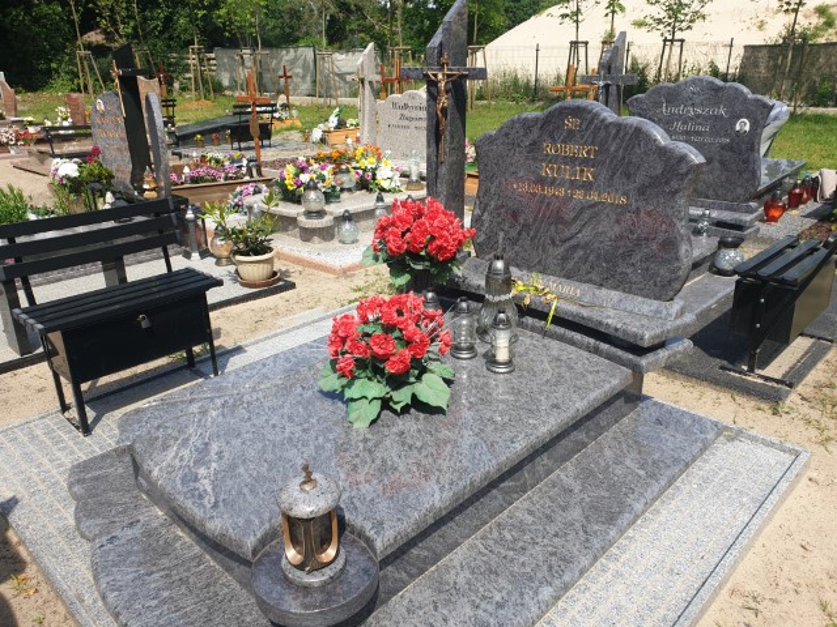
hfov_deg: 67.3
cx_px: 418
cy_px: 314
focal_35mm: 26
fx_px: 629
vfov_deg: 53.1
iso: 50
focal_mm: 4.3
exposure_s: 1/1132
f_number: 2.4
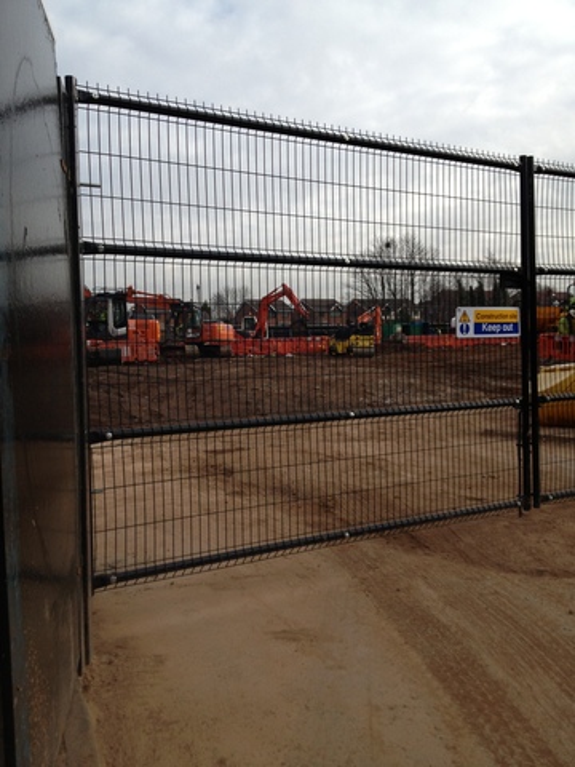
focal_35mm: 35
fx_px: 775
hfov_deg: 40.7
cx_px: 288
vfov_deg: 52.6
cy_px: 384
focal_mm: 4.28
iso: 50
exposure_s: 1/1200
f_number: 2.4
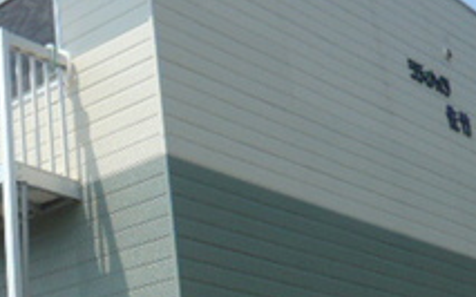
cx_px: -107
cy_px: 228
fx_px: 1012
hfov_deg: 23.9
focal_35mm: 78
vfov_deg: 16.6
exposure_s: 1/160
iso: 100
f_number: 8
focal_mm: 4.6
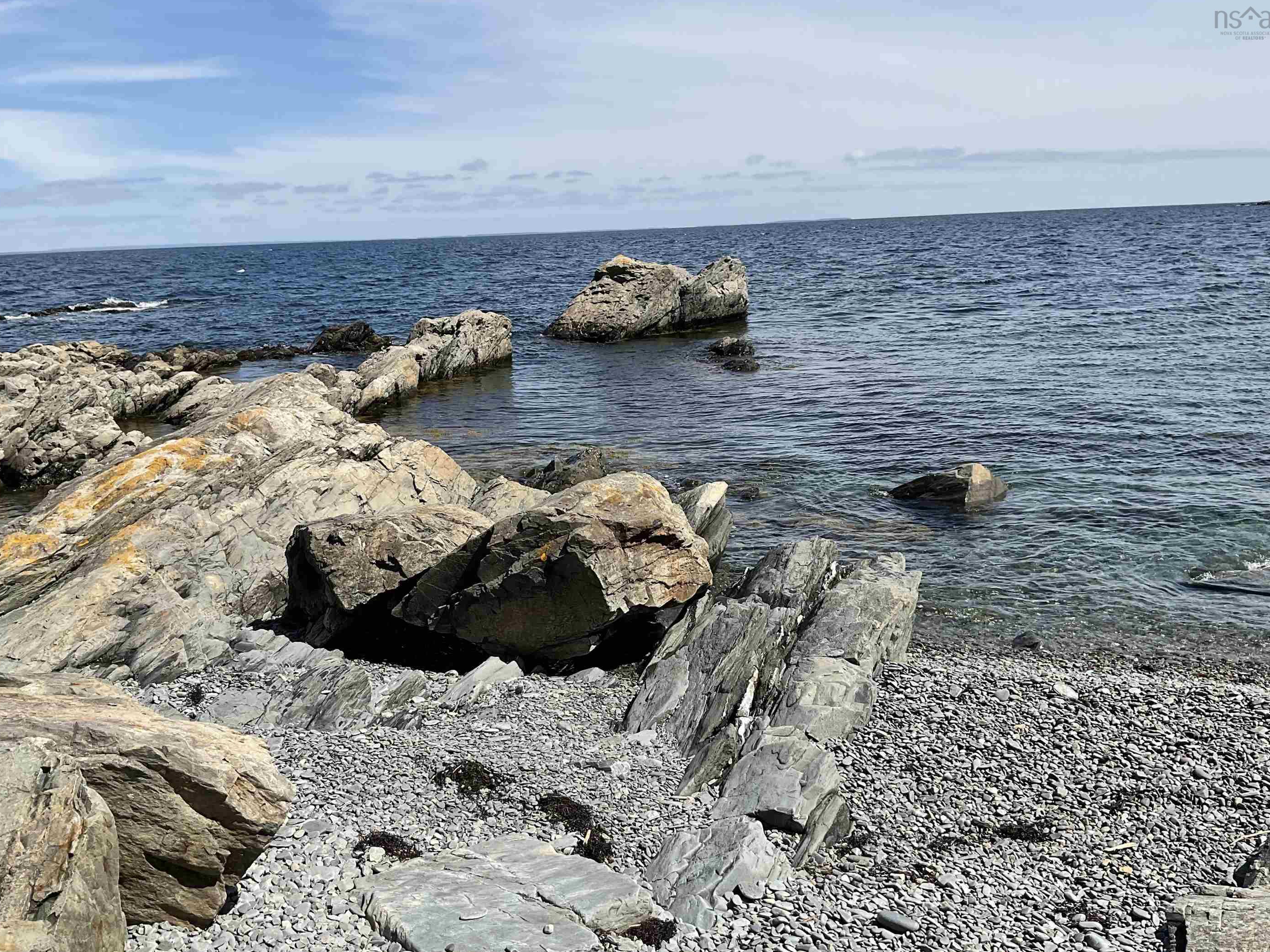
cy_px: 520
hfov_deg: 56.8
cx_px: 592
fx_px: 1174
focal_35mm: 32
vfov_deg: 44.1
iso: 16
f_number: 1.8
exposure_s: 1/2427
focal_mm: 3
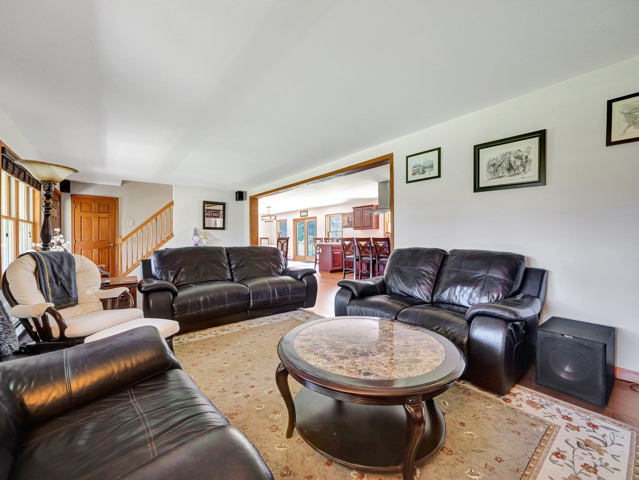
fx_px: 259
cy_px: 240
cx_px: 320
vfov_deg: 85.7
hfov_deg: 102.0
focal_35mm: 14
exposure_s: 1/60
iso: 800
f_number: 3.2
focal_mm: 7
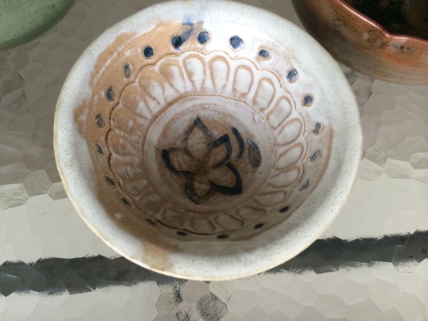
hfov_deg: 60.0
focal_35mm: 30
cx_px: 214
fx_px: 371
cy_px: 160
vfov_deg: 46.8
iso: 100
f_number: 2.2
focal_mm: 4.12
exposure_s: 1/30
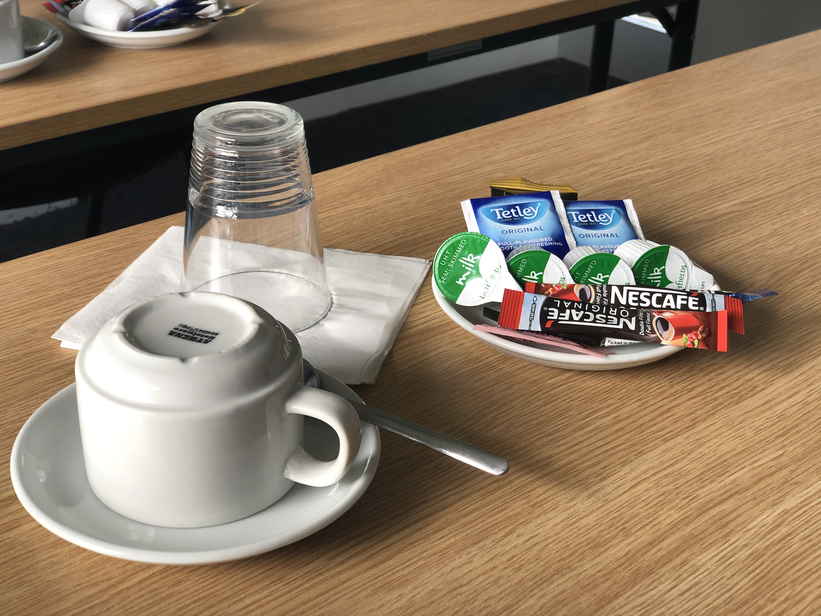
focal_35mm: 52
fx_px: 1233
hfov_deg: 36.8
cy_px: 308
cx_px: 410
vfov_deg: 28.0
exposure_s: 1/50
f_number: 2.4
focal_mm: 6
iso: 25
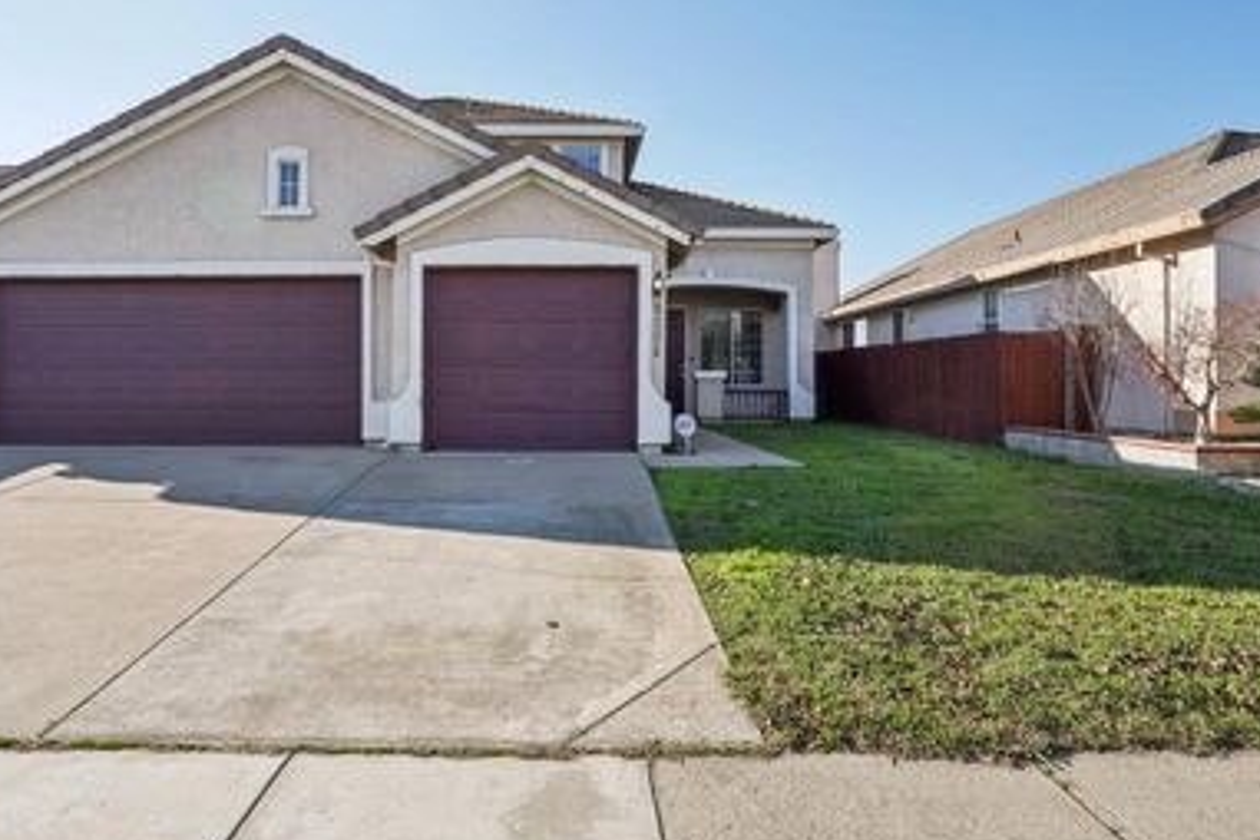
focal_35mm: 21
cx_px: 579
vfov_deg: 59.4
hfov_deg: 81.0
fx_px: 735
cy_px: 379
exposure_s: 1/400
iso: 320
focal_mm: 16
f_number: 8
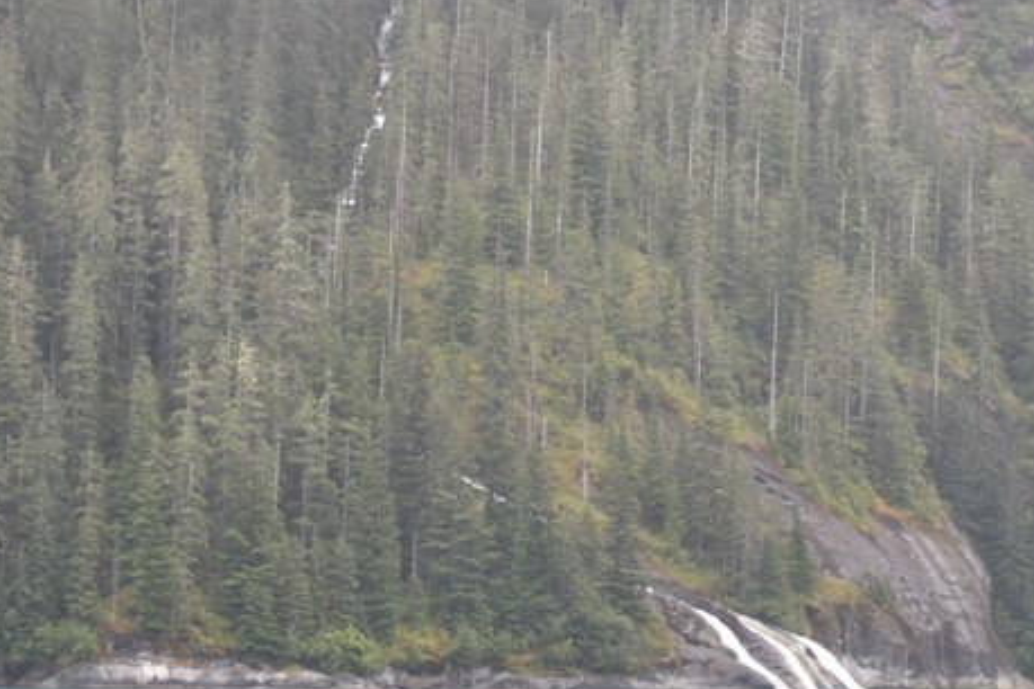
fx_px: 4969
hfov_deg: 11.9
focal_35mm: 173
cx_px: 674
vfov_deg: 7.9
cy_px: -155
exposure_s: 1/125
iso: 320
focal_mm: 62
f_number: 4.8
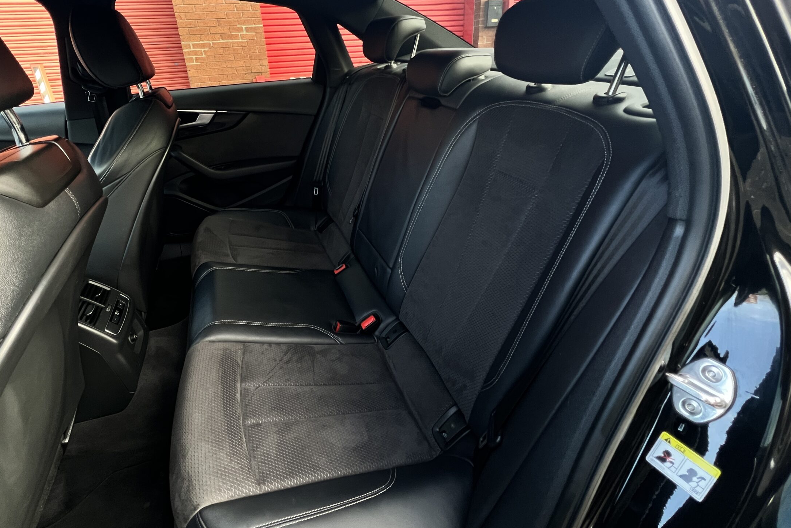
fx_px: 352
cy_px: 222
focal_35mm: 16
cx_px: 356
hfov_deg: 96.4
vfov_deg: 73.2
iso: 200
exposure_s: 1/99
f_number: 1.8
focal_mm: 1.57
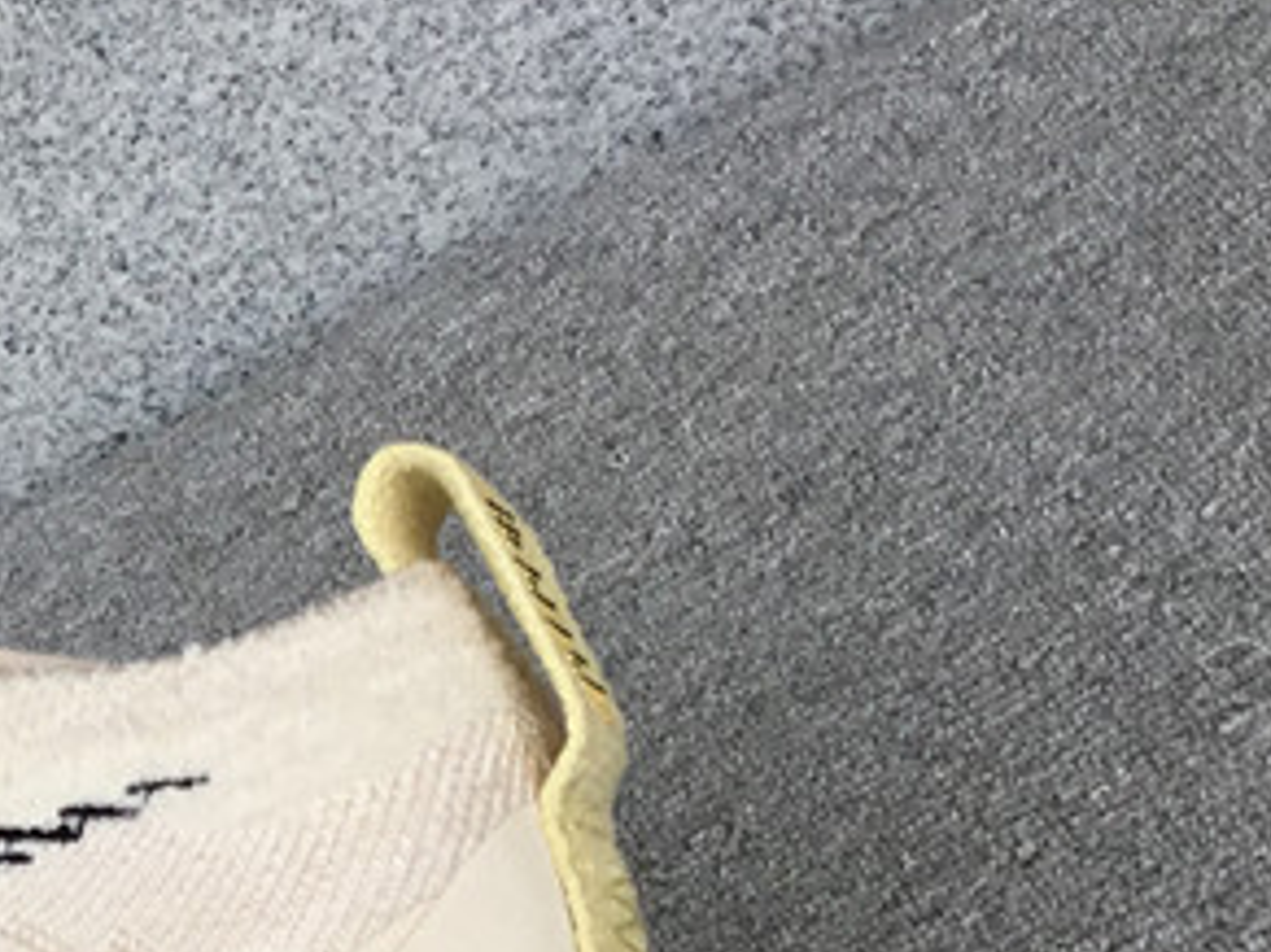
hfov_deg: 18.4
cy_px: 976
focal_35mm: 96
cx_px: -559
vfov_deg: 15.1
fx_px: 3523
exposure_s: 1/254
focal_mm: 3.3
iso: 25
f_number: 2.4
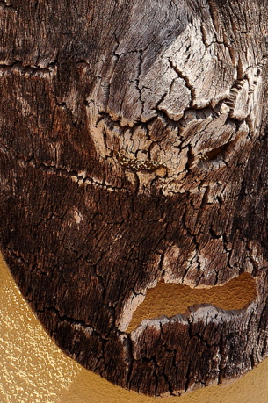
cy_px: -18
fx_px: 1947
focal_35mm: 174
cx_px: 172
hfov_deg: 7.9
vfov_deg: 11.7
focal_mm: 52
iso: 400
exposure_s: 1/400
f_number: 10
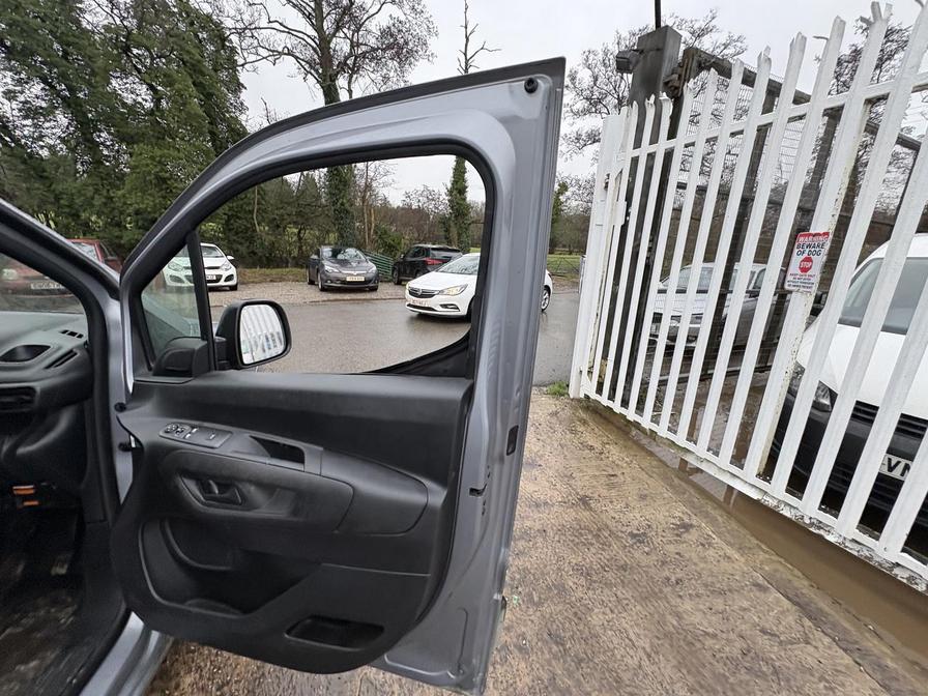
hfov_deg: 102.1
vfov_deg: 85.7
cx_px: 464
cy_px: 348
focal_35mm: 14
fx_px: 375
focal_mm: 2.22
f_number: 2.2
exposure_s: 1/99
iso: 160
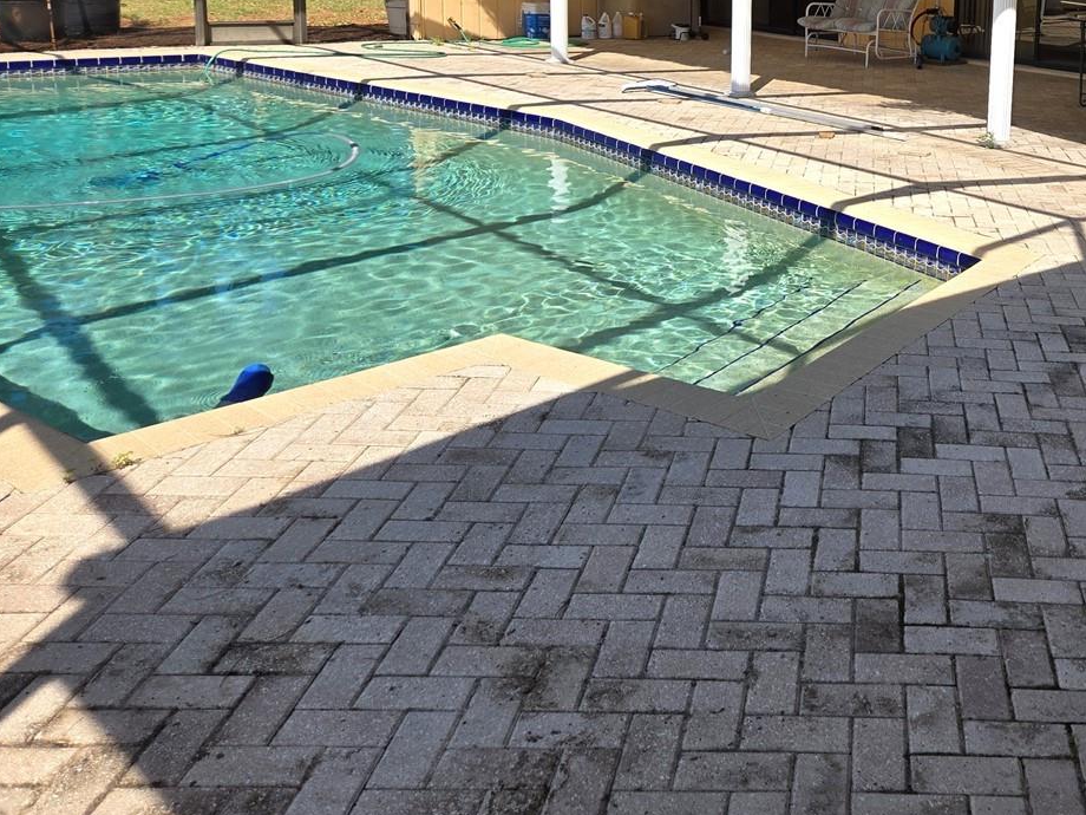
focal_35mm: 40
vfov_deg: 34.4
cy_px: 120
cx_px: 937
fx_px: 1255
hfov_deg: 43.5
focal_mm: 5.4
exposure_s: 1/668
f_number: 1.8
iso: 25
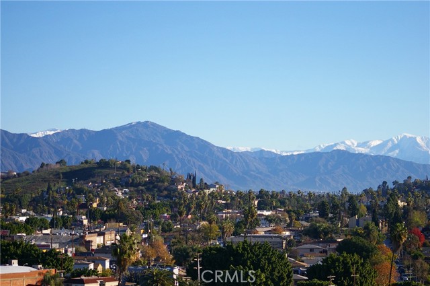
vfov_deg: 13.0
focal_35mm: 105
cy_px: 143
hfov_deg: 19.5
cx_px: 215
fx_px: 1253
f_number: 4
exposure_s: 1/4000
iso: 400
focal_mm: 70
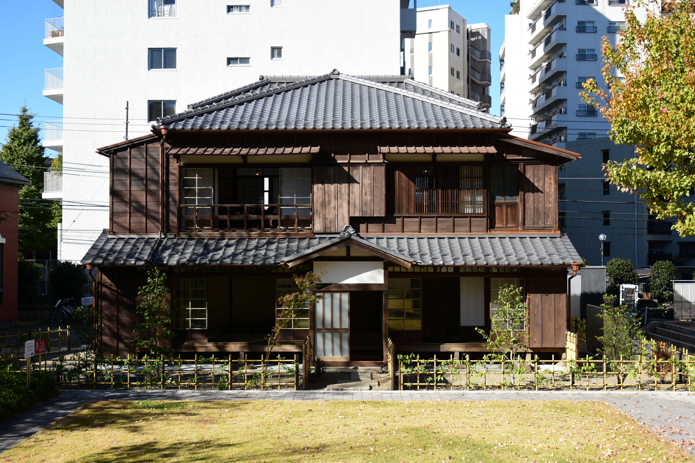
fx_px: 869
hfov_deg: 43.6
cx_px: 348
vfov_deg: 29.9
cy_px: 232
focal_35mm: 45
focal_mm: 30
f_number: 5
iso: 160
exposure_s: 1/640
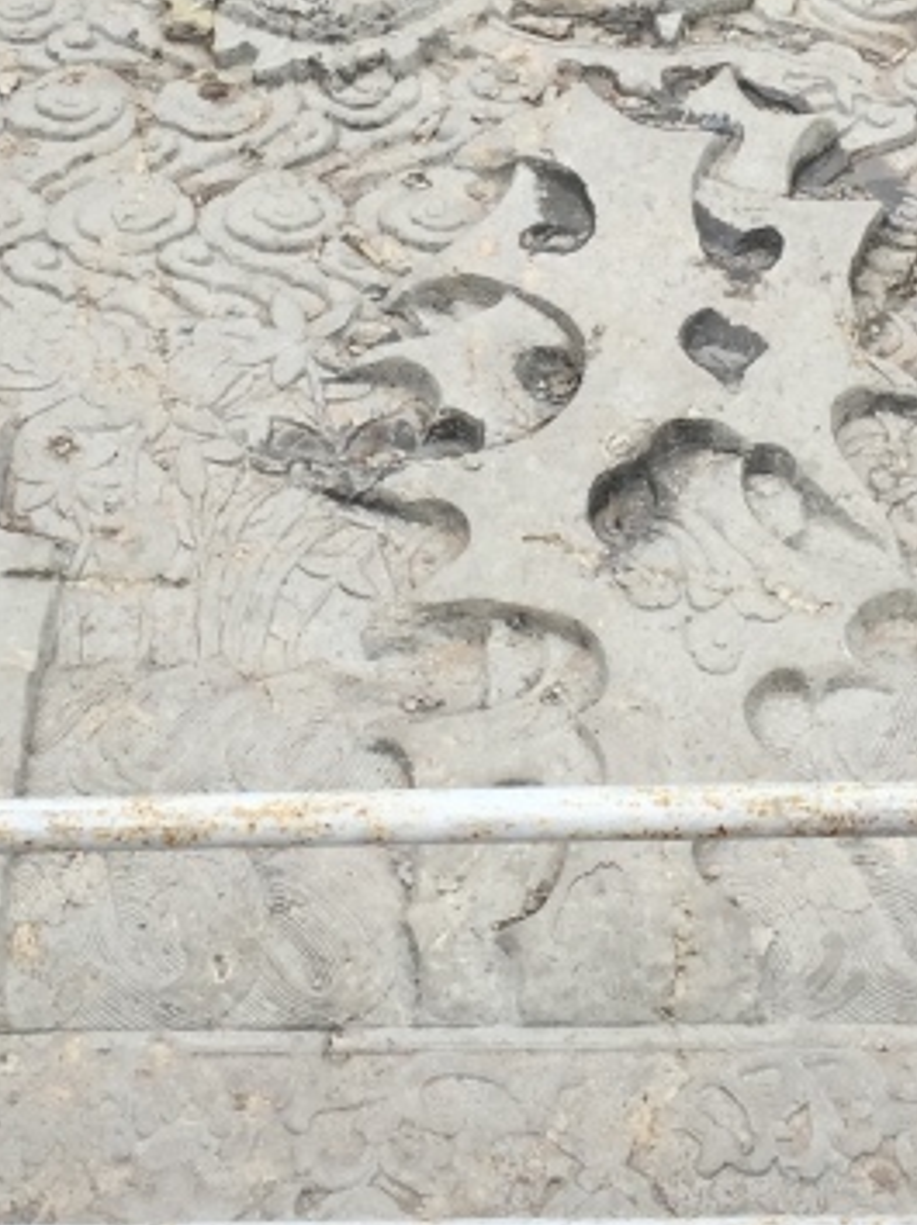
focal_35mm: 84
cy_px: 201
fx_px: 2971
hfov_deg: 17.5
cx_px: 564
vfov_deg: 22.9
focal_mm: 4.15
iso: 32
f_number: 2.2
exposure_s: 1/549
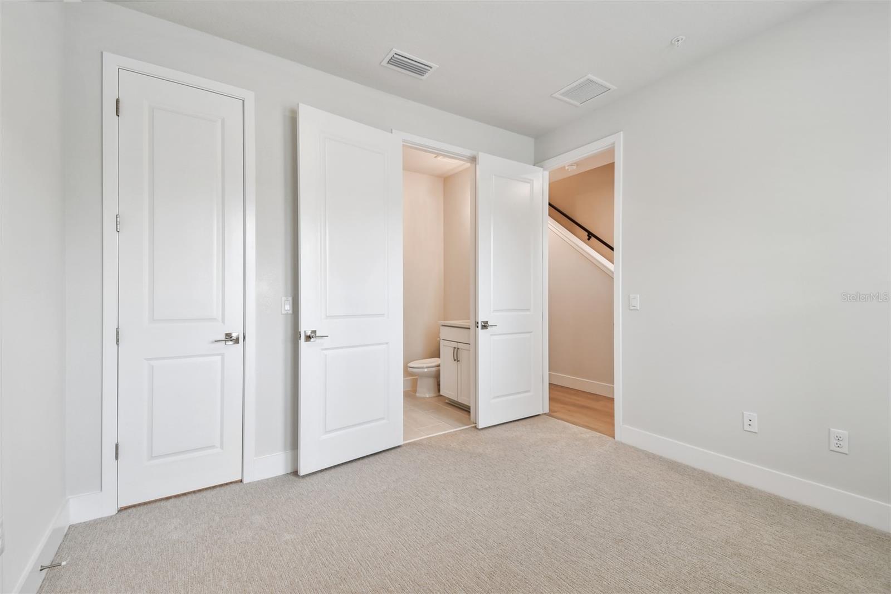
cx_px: 446
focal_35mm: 15
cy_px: 297
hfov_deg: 100.4
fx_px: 371
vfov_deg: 77.3
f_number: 7.1
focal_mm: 10
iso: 100
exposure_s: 1/15
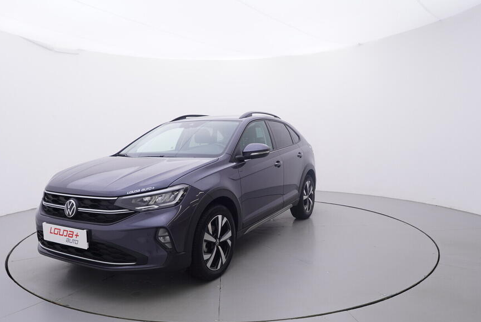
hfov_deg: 68.1
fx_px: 356
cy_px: 181
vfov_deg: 48.6
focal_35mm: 27
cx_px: 223
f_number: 5
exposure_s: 1/80
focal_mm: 15
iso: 200
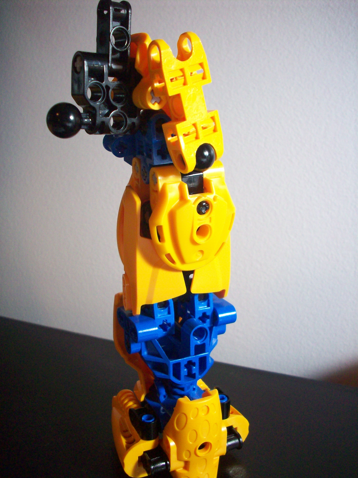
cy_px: 239
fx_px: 510
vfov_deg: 50.1
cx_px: 179
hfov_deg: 38.7
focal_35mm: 37
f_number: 2.8
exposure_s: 1/31.2
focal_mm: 6.2
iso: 160
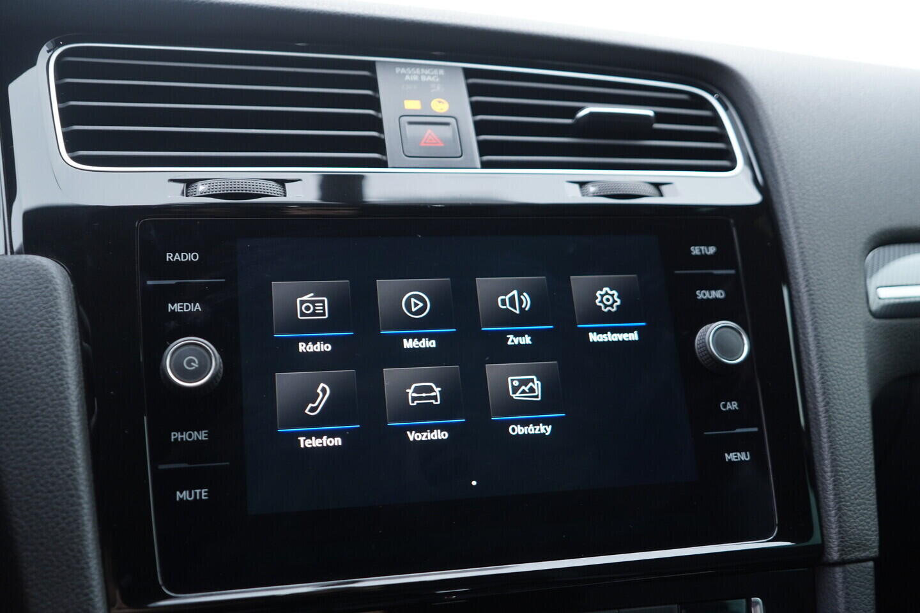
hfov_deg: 53.1
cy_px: 306
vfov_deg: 36.9
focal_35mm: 36
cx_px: 460
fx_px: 920
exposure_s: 1/40
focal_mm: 24
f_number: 2.8
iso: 250
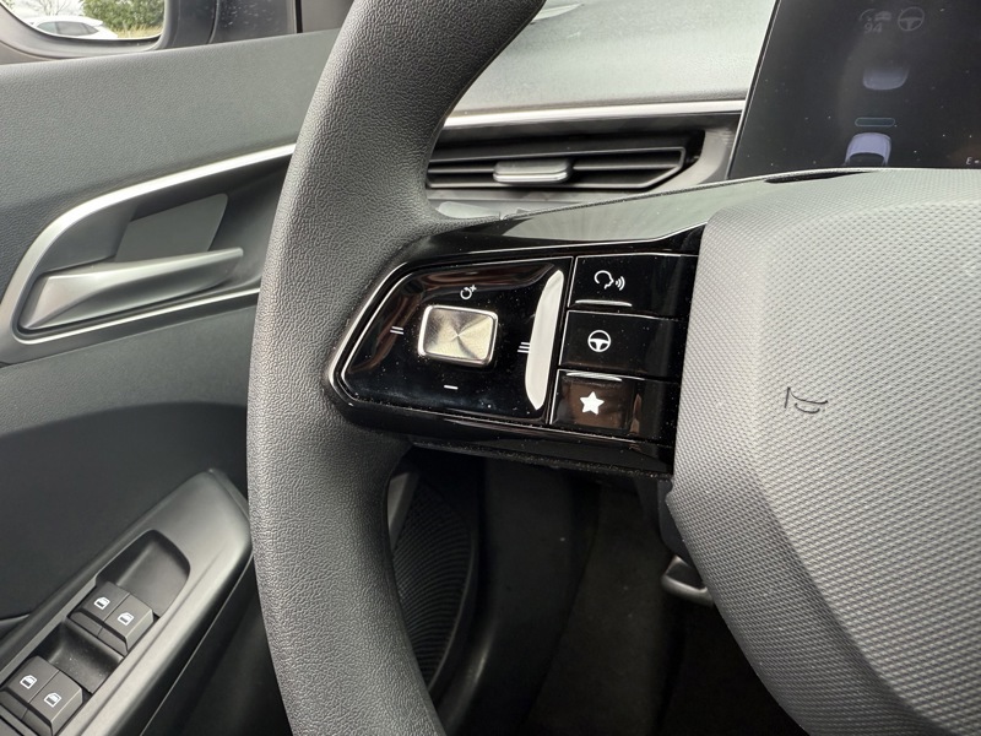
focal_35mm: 24
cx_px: 490
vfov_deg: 56.8
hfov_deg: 71.6
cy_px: 368
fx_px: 680
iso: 125
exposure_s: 1/99
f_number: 2.2
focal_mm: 2.22
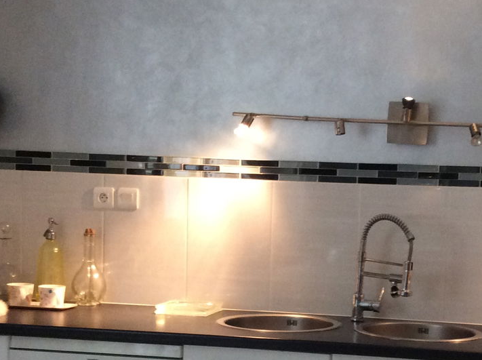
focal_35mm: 72
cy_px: 268
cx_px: 332
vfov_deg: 20.2
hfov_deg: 26.9
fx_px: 1001
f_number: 2.4
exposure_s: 1/25
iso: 125
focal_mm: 3.3
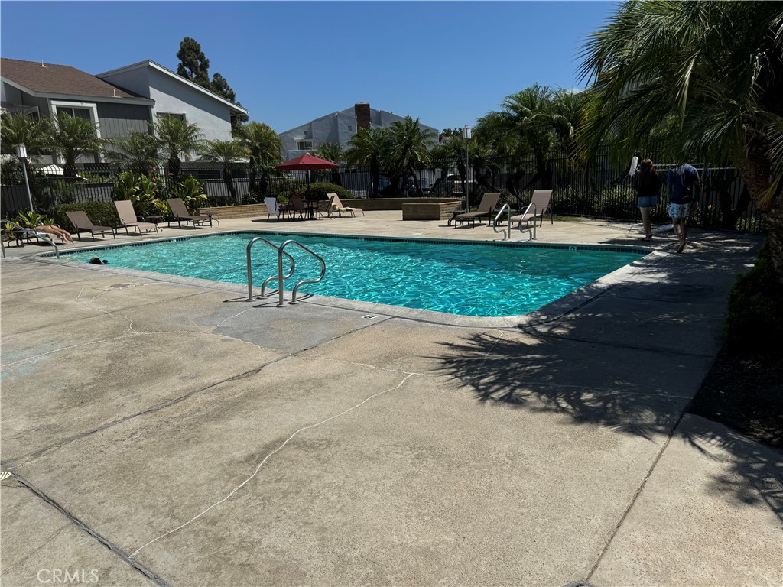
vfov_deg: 56.8
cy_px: 294
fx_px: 543
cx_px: 392
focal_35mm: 24
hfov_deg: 71.6
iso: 80
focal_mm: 6.76
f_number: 1.78
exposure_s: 1/7937
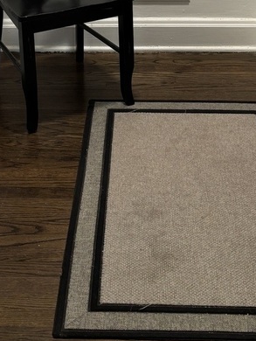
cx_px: 109
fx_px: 709
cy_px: -129
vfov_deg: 23.2
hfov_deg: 20.4
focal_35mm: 72
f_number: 1.6
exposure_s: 1/60
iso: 100
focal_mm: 5.96
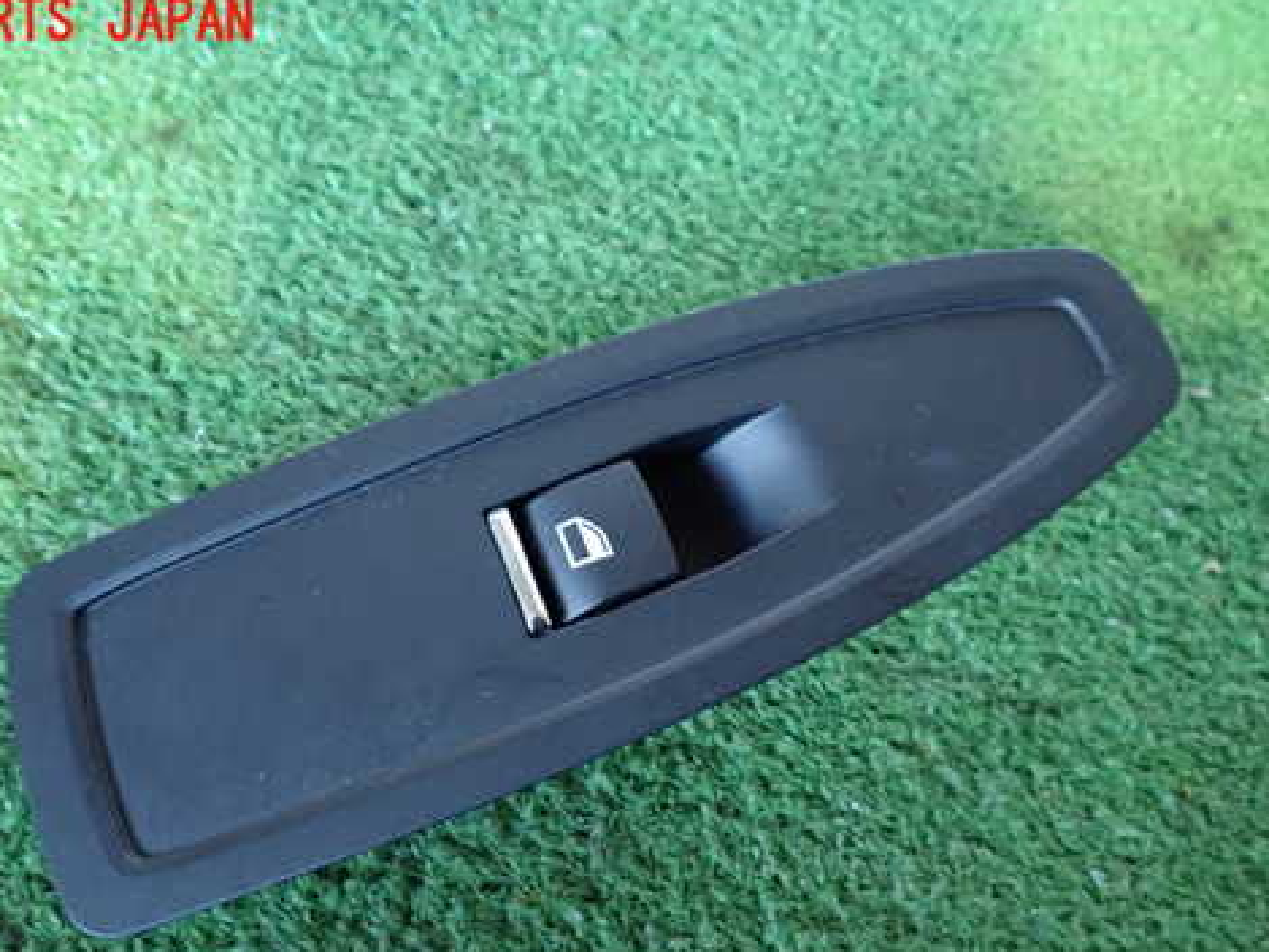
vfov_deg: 43.8
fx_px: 1173
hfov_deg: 56.7
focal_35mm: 32
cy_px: 598
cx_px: 574
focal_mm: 4.5
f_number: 2
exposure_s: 1/30
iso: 800
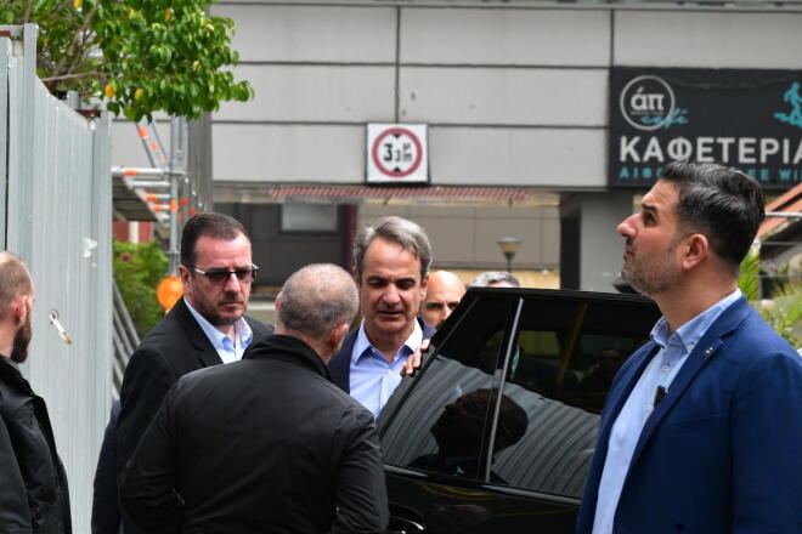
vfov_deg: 4.6
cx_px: 401
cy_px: 267
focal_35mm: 300
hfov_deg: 6.9
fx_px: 6683
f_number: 16
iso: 2500
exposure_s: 1/320
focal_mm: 200
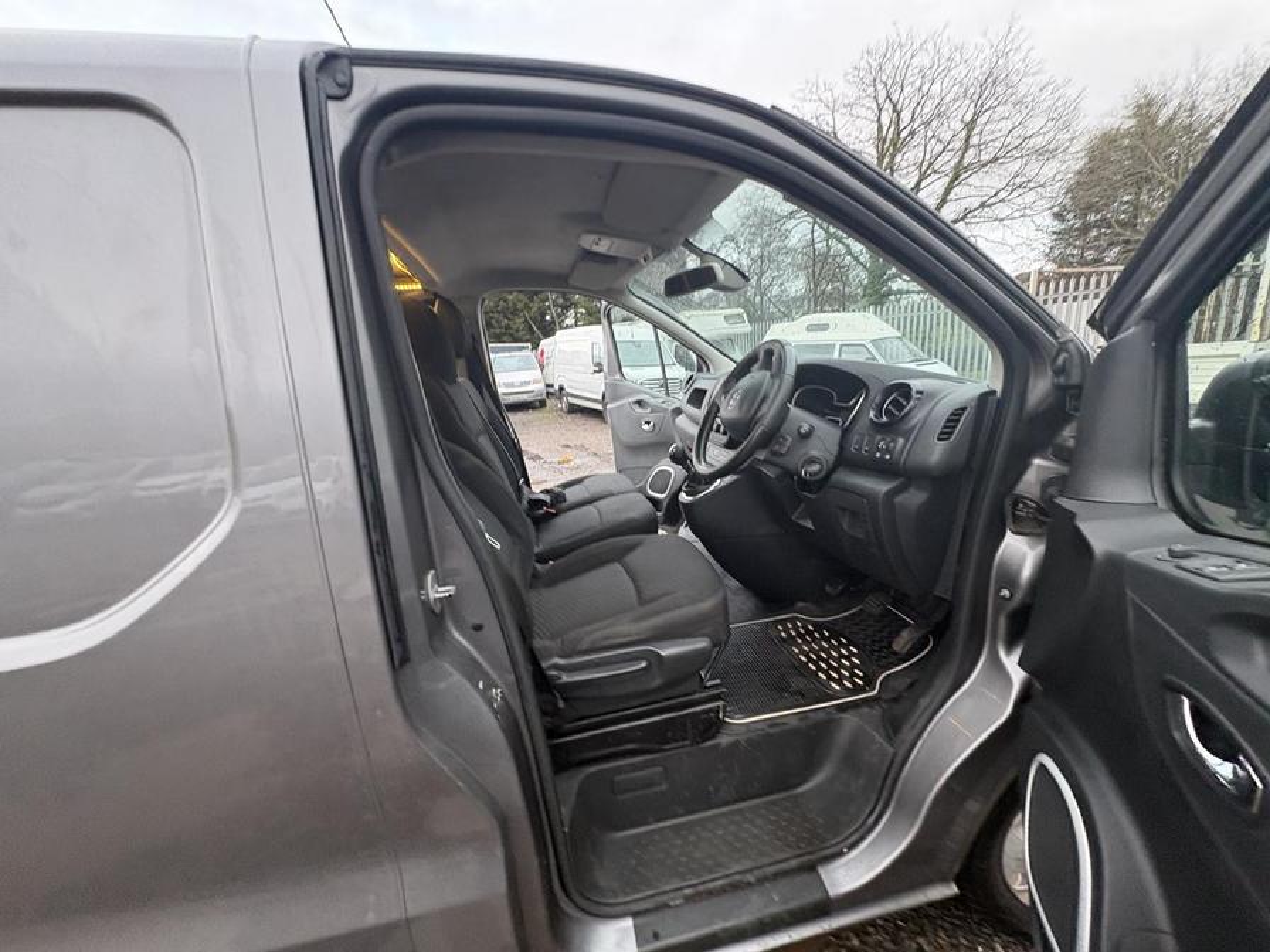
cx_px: 635
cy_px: 476
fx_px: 514
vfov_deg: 85.7
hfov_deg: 102.1
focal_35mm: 14
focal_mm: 2.22
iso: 250
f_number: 2.2
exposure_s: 1/60
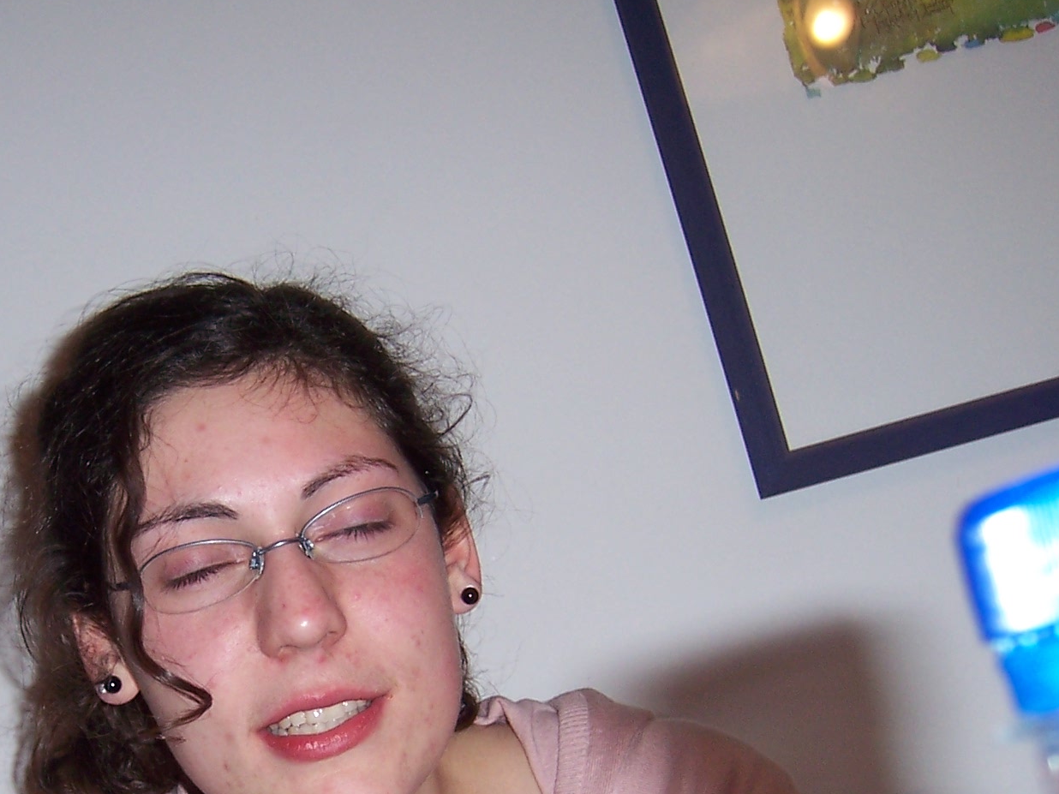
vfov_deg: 19.2
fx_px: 2294
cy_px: 736
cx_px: 129
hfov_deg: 25.3
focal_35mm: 75
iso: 80
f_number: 2.8
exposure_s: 1/60
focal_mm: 6.2
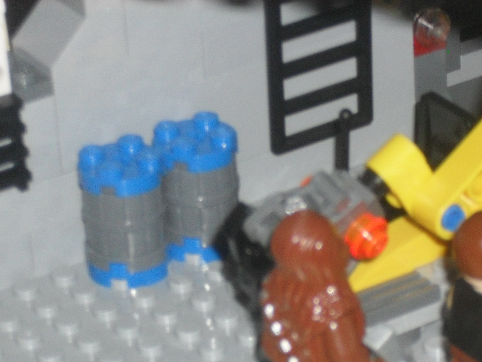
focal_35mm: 201
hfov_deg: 9.8
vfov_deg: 7.4
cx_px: 455
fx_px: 2799
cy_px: 346
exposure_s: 1/60
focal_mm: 18.9
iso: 200
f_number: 5.8
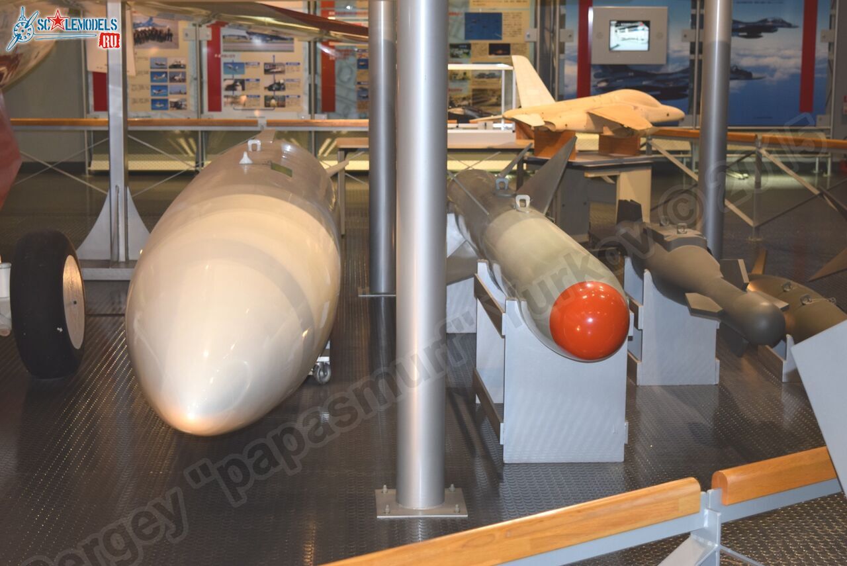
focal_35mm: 68
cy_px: 283
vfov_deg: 20.2
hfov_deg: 29.8
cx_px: 424
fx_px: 1589
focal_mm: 45
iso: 800
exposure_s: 1/100
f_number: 5
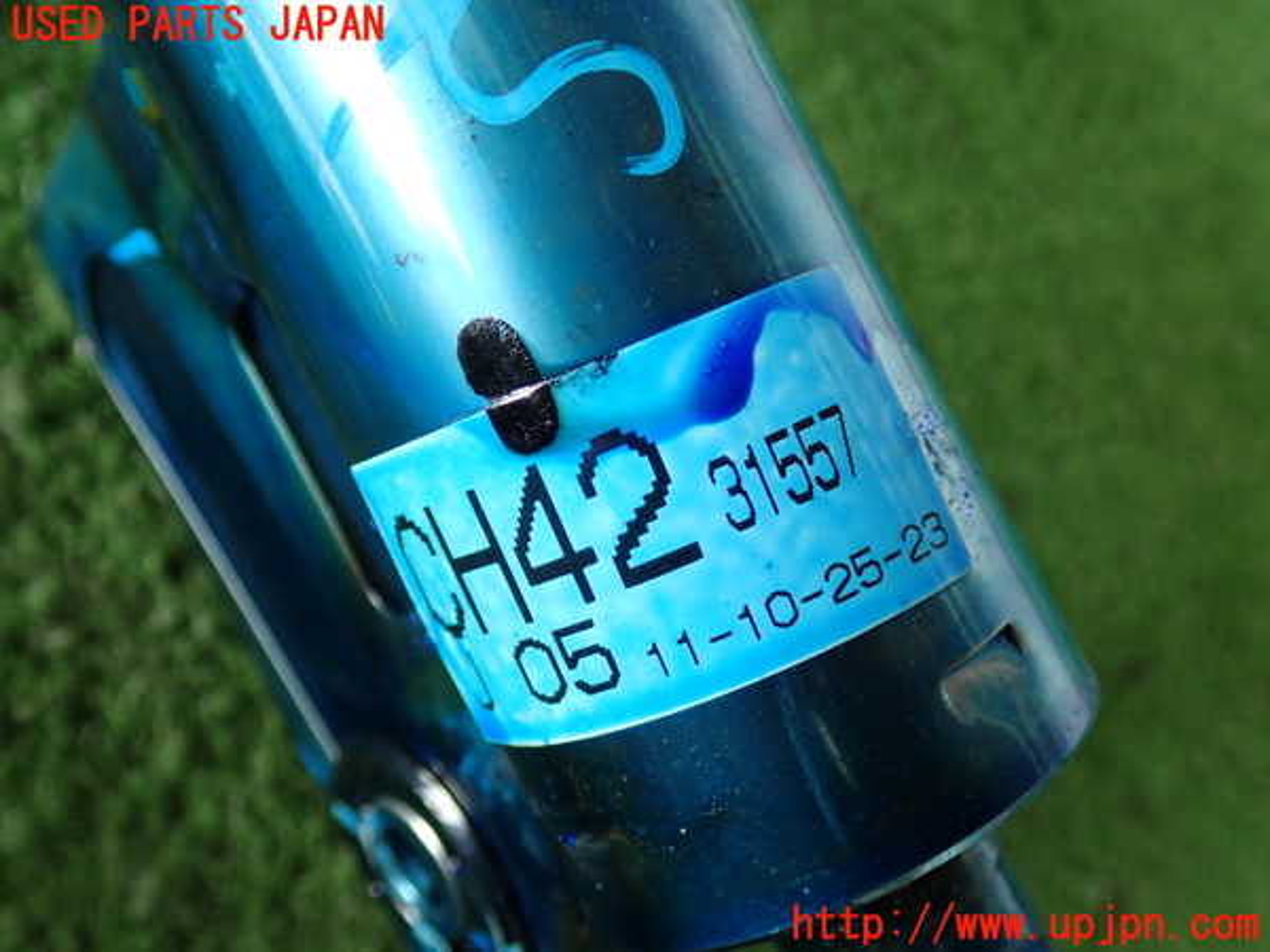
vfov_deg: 37.7
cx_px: 635
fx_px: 1394
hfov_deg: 49.0
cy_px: 476
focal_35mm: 38
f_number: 2.7
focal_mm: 6.83
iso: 200
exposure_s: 1/60
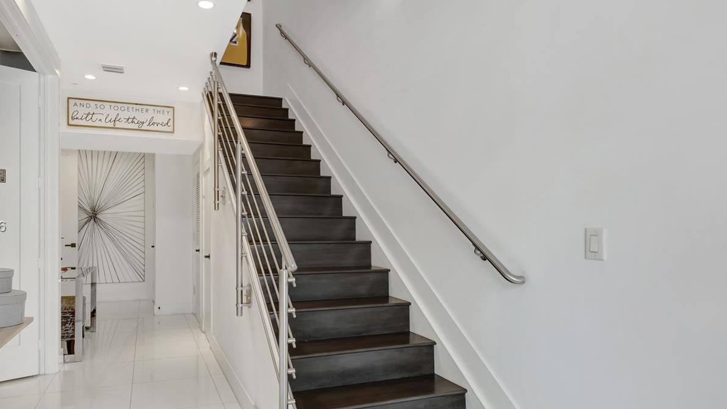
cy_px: 227
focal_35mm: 21
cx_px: 302
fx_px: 405
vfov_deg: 53.5
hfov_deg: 83.1
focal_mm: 10
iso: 800
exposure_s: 1/30
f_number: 8
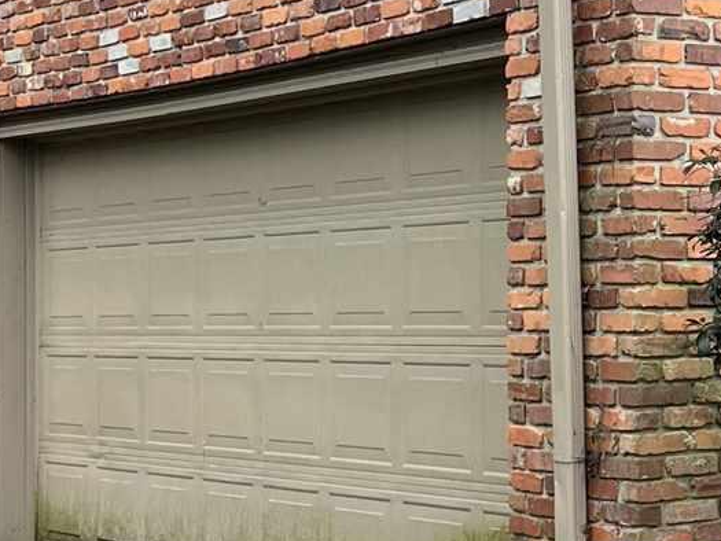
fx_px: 2375
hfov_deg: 17.0
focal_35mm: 114
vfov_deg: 13.0
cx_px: 676
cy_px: 139
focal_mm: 5.7
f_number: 1.5
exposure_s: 1/391
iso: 50
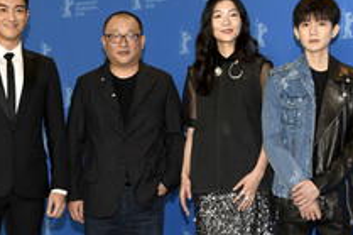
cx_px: 182
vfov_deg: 16.5
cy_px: 194
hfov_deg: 24.8
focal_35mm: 82
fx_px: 803
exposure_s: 1/400
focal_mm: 38
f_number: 3.5
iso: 800
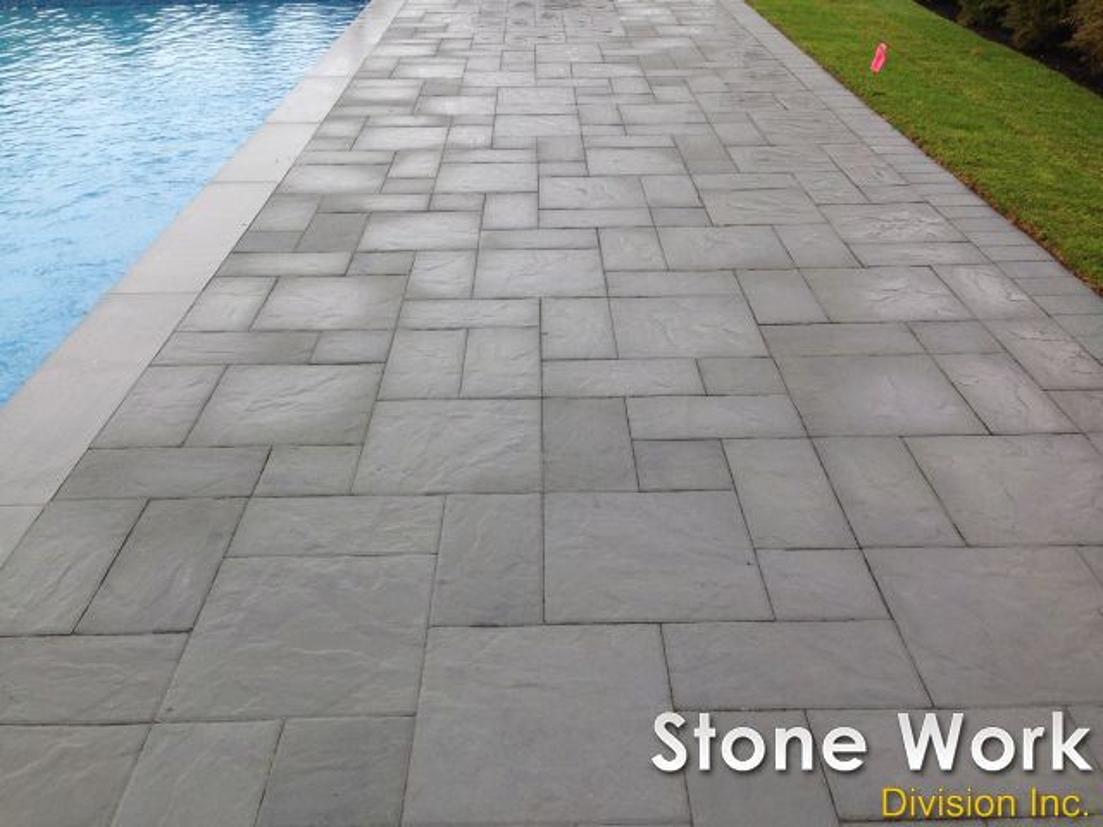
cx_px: 552
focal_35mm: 33
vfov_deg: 42.9
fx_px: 1052
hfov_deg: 55.4
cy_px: 414
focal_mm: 4.12
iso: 50
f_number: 2.4
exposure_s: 1/376
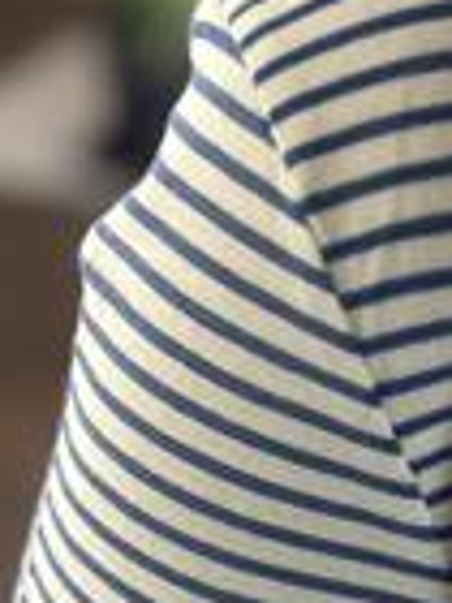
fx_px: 3012
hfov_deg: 8.3
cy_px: 896
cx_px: 801
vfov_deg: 11.0
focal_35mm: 173
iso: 160
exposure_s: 1/60
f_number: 1.78
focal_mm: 6.86
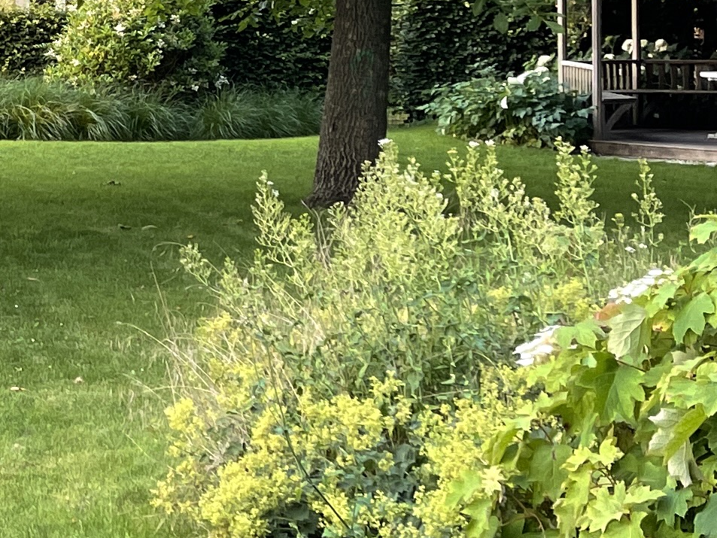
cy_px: -87
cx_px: -494
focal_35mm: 110
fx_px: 2279
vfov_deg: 13.2
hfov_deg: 15.8
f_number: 1.6
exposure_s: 1/115
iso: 125
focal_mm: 5.1
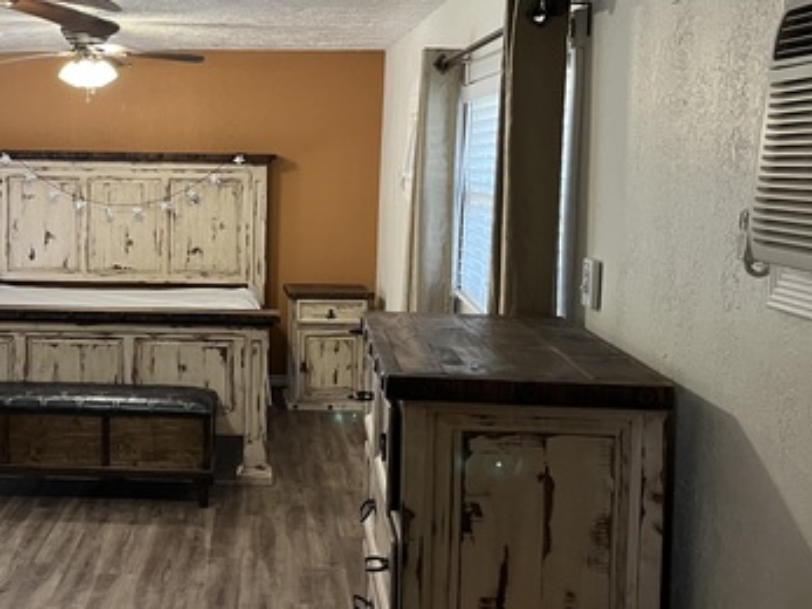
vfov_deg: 30.2
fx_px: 1126
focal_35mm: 48
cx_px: 215
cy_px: 237
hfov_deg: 38.8
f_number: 1.6
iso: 160
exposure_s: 1/60
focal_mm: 5.1
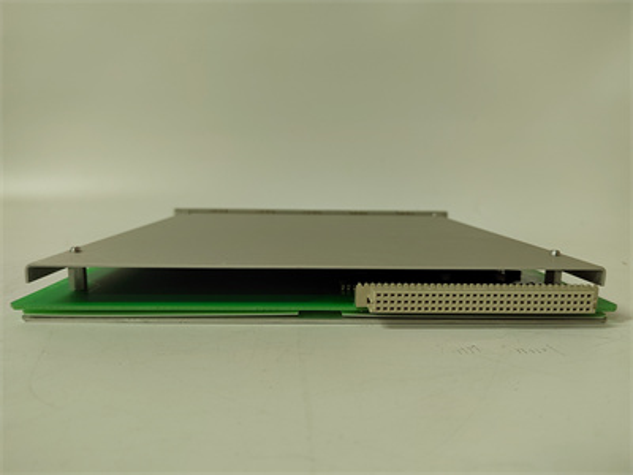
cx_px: 316
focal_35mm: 23
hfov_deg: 73.9
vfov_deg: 58.9
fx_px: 421
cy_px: 238
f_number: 1.9
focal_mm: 5.52
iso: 1859
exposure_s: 1/120
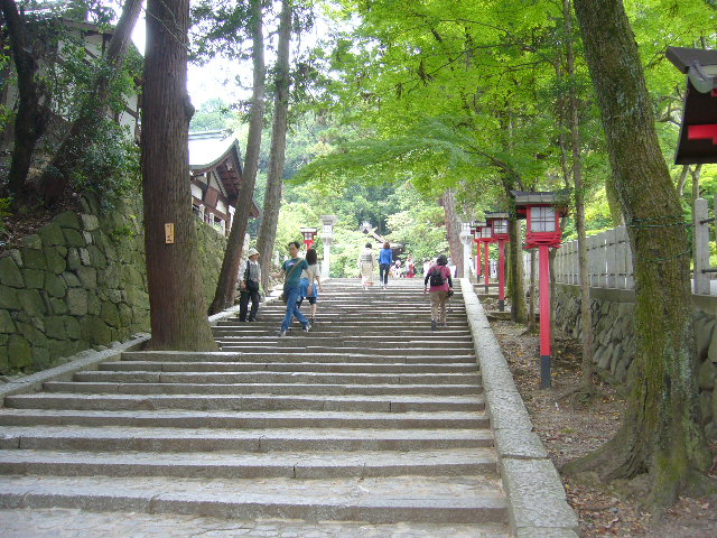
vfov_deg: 40.7
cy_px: 269
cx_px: 358
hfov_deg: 52.6
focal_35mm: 35
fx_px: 725
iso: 80
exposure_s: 1/40
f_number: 2.8
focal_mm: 5.8
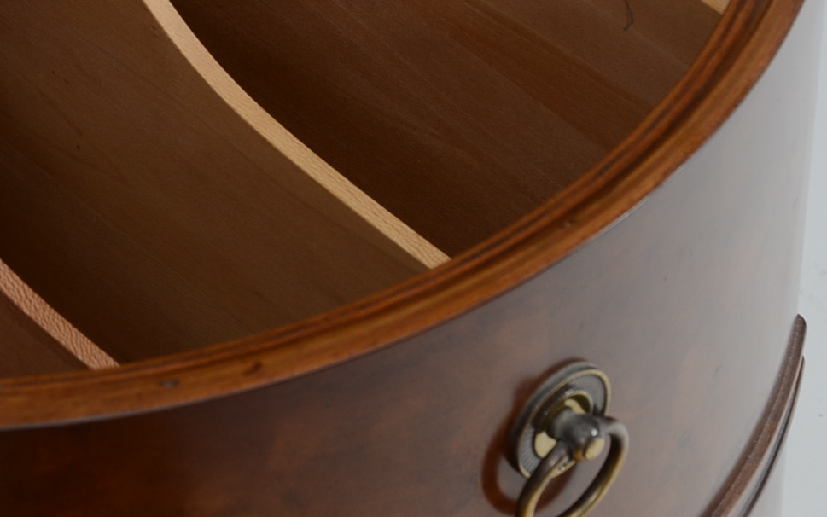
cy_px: 19
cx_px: 99
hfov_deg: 8.2
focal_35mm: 256
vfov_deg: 5.1
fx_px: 5771
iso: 200
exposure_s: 1/100
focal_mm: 66
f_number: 6.3
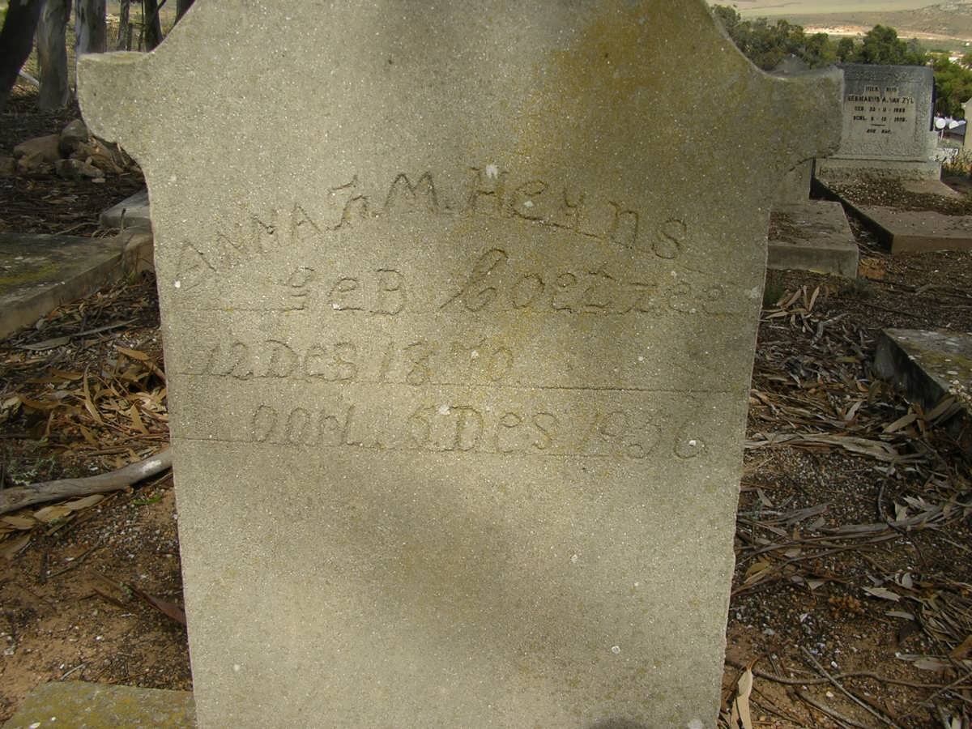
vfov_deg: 37.7
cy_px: 364
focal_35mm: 38
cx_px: 486
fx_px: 1067
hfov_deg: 49.0
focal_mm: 5.8
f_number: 4.1
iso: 50
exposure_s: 1/320
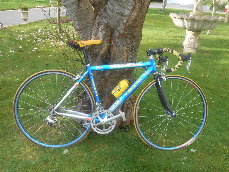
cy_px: 86
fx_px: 225
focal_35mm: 34
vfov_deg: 41.8
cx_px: 114
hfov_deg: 54.0
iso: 80
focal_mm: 6
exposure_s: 1/125
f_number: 3.9
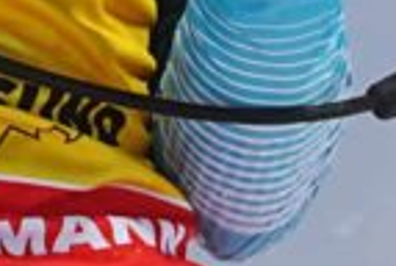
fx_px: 12213
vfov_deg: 1.2
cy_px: -484
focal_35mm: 1108
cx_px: 407
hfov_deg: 1.9
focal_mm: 155
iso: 640
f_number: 2.8
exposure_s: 1/1250
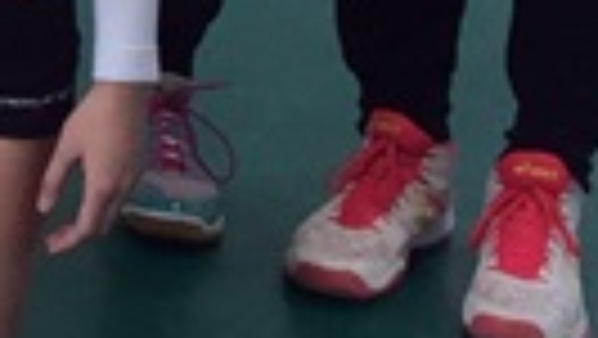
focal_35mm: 238
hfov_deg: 8.1
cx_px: -1007
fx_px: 3776
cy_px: -671
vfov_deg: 4.9
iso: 50
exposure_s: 1/100
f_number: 2.2
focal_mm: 4.15
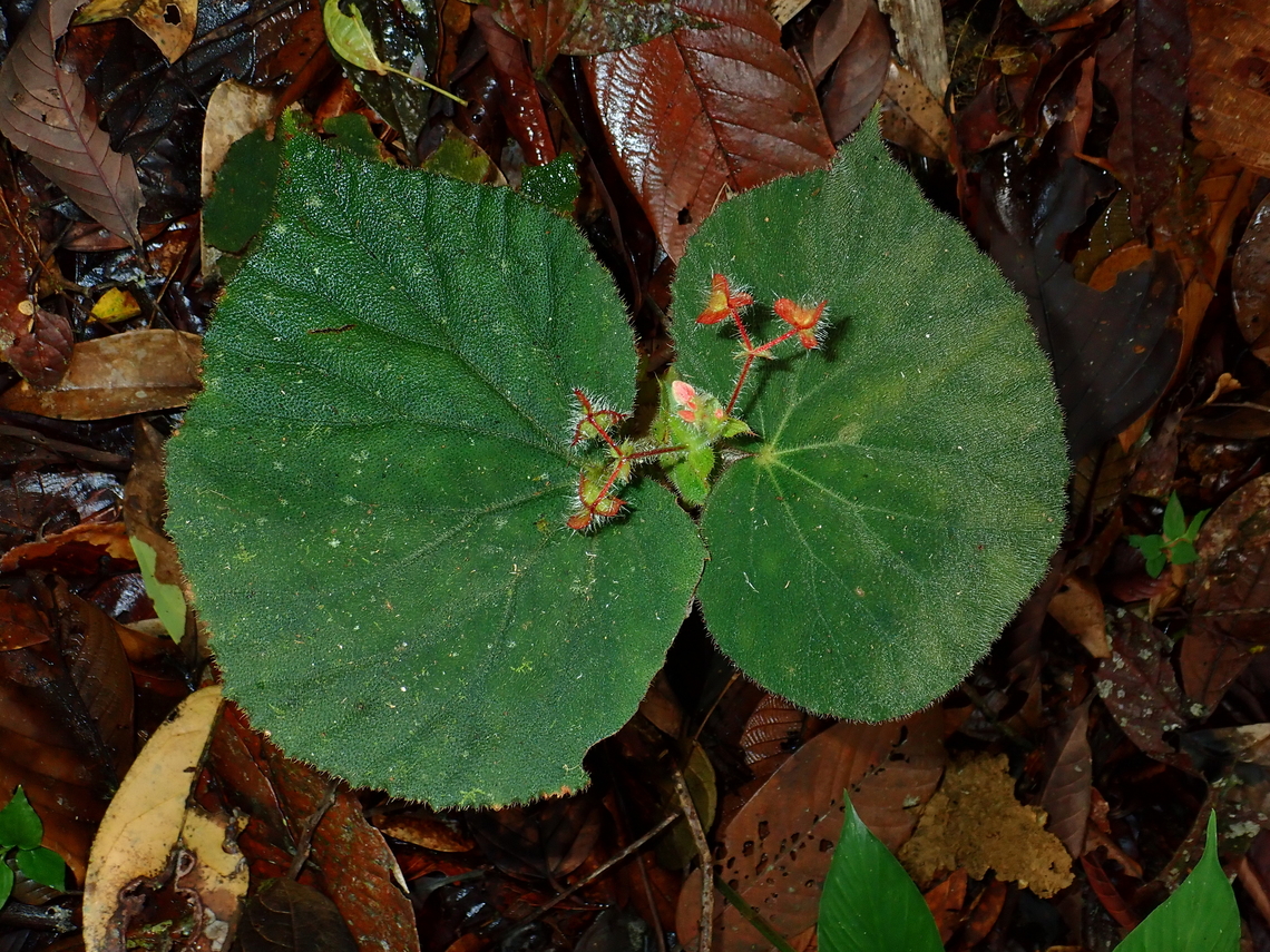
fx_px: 1174
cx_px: 635
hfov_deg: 56.8
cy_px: 476
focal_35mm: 32
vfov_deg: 44.2
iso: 200
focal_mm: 5.87
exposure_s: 1/60
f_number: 3.2
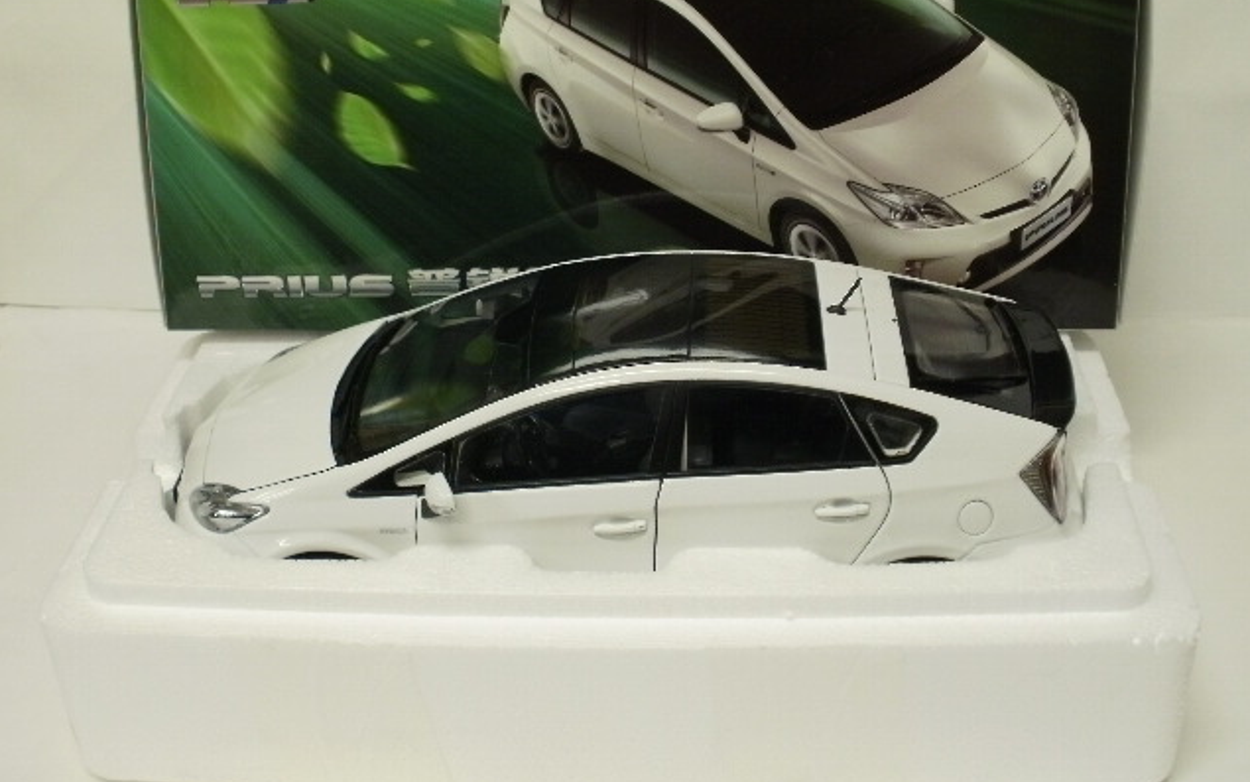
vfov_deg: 27.4
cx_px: 626
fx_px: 1601
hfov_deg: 42.6
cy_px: 335
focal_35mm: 47
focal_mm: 7.7
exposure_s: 1/10
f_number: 4
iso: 125
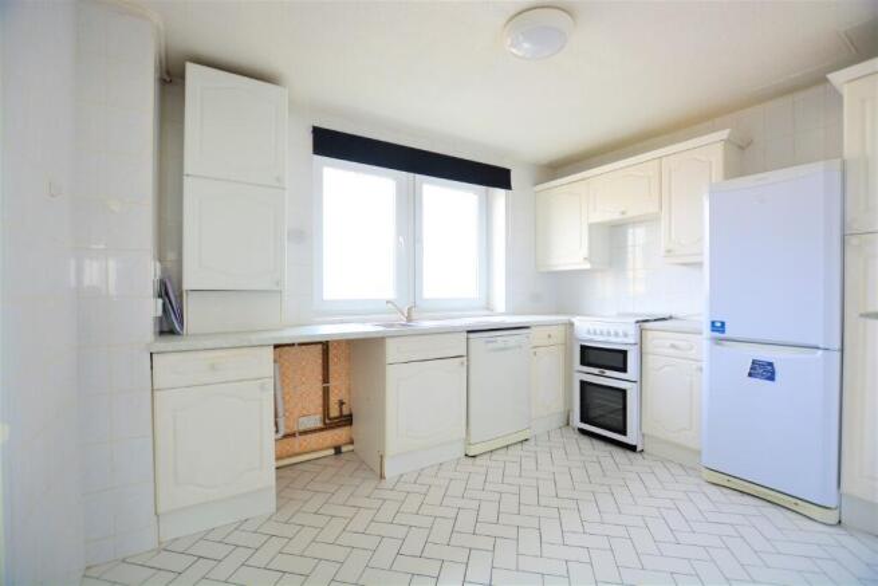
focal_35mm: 15
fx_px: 366
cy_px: 293
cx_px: 439
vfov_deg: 77.4
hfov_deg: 100.4
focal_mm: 10
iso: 125
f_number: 3.5
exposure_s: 1/50
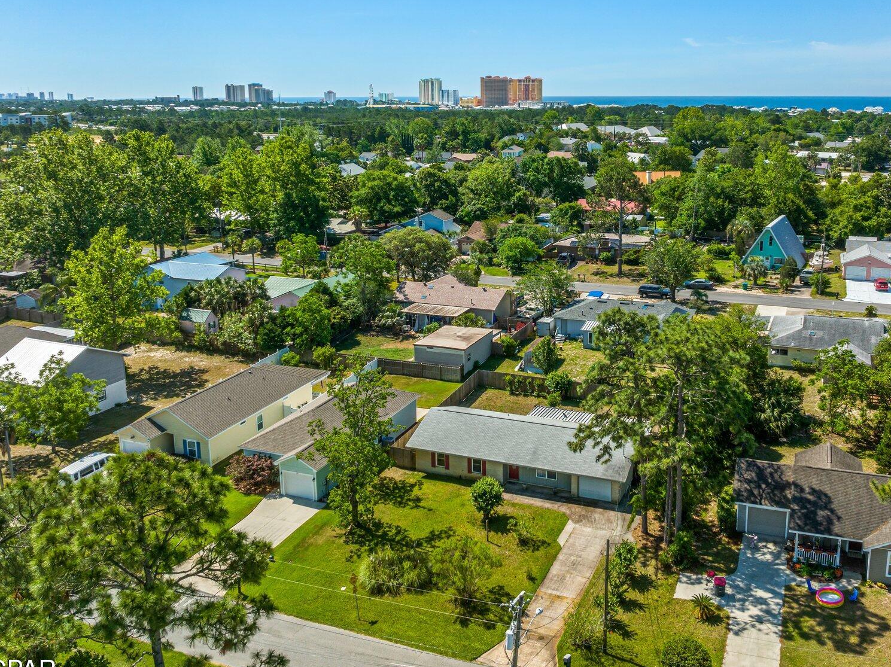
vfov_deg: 42.6
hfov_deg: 55.1
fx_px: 849
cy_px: 252
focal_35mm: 33
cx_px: 517
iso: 100
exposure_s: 1/800
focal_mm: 12.29
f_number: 5
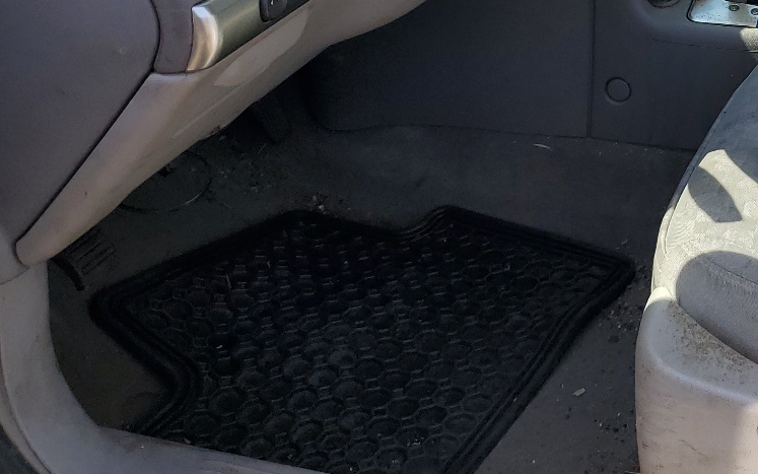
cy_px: -42
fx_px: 1219
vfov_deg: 21.0
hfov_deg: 31.5
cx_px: 786
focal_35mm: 59
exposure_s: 1/1000
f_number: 1.5
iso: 50
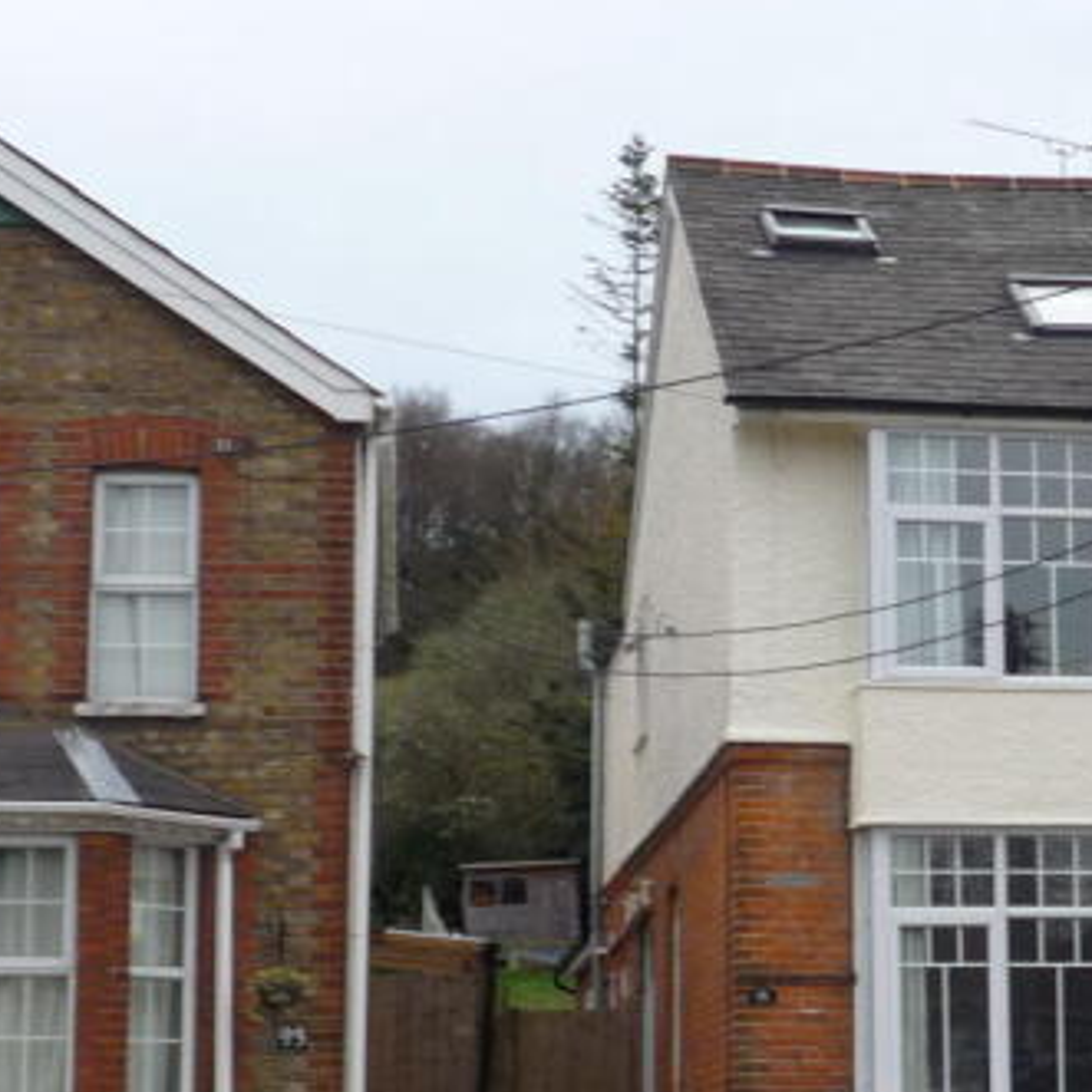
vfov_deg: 20.6
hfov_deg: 20.4
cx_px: 909
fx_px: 2998
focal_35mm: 84
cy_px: 652
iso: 100
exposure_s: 1/80
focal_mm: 5.3
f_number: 3.4
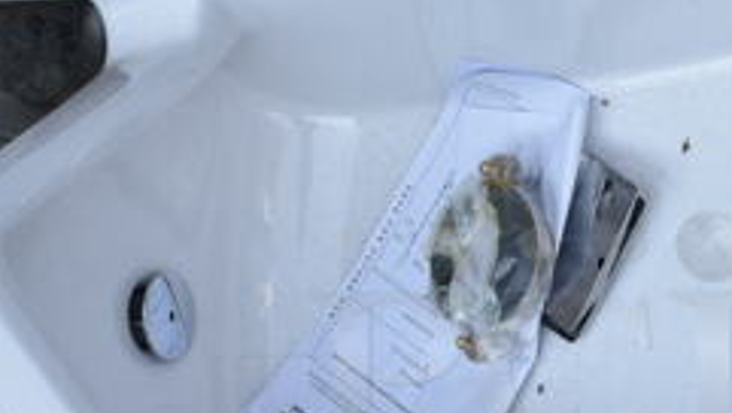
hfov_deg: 21.3
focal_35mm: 99
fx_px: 1929
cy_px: 367
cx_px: 535
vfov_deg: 12.1
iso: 100
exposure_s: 1/125
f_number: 5.6
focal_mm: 25
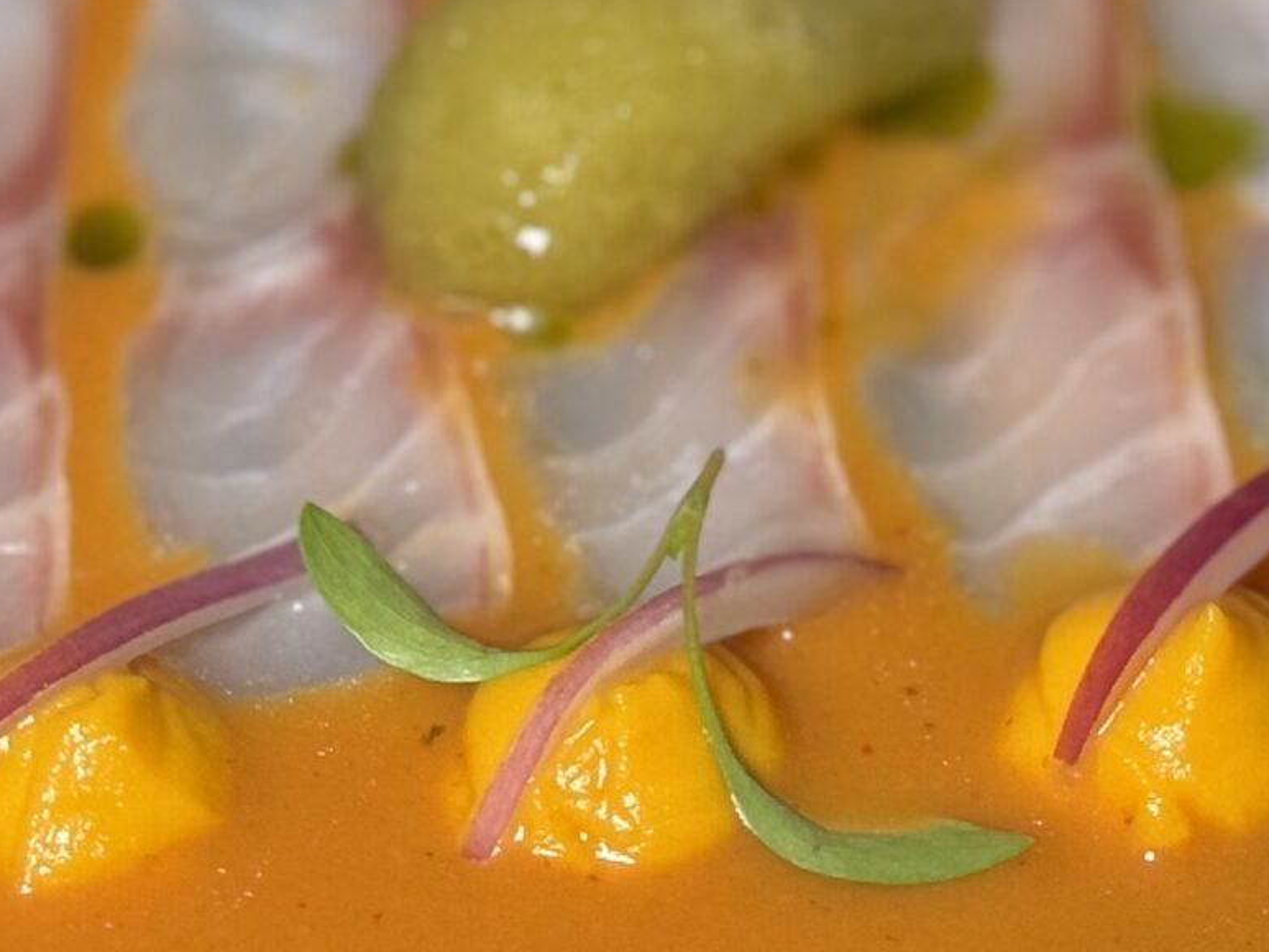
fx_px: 5830
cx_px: 667
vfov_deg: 9.3
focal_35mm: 159
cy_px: 177
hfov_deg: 12.4
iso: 160
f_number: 1.78
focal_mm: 6.76
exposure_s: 1/50
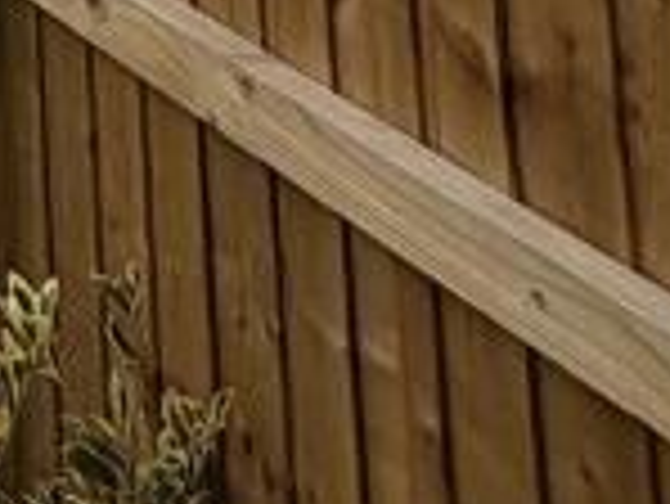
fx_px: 1860
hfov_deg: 14.7
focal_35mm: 96
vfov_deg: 11.0
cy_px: -950
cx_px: -854
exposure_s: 1/1637
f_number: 2.2
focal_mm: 2.22
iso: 50
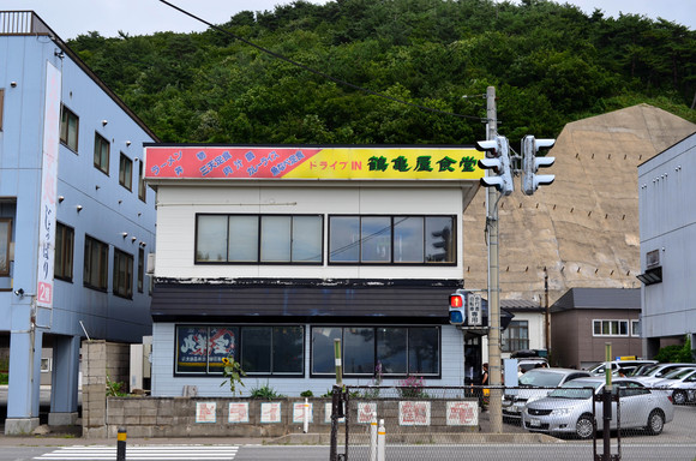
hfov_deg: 36.9
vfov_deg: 24.9
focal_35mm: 54
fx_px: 1042
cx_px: 348
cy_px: 230
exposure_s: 1/125
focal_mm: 36
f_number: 11
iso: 110
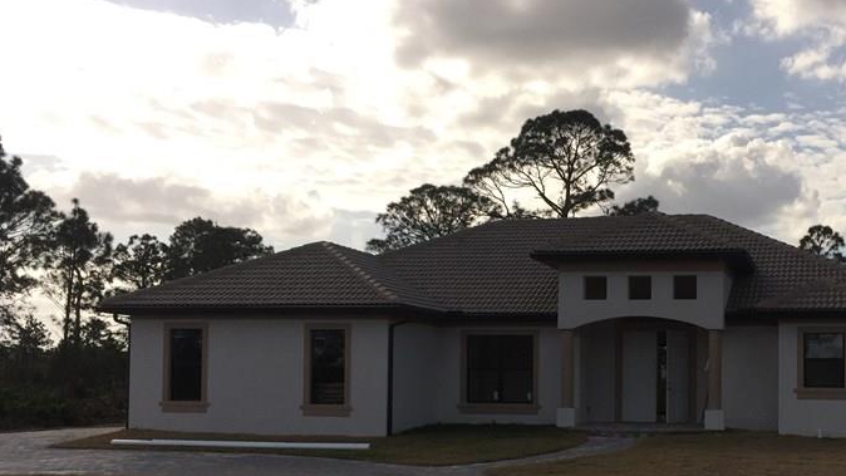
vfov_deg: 24.5
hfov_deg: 42.2
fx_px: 1077
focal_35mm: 48
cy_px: 378
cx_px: 576
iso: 50
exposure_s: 1/4950
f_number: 2.2
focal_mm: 4.15
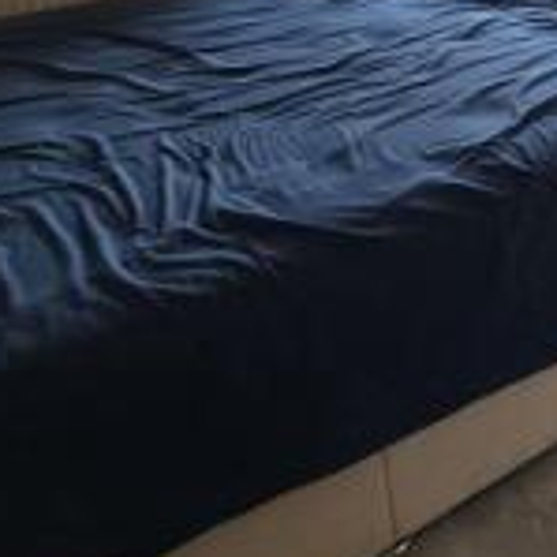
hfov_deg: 30.4
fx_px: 819
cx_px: 708
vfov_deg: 34.0
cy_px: -9
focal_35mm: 45
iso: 400
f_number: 1.9
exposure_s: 1/50
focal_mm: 2.2
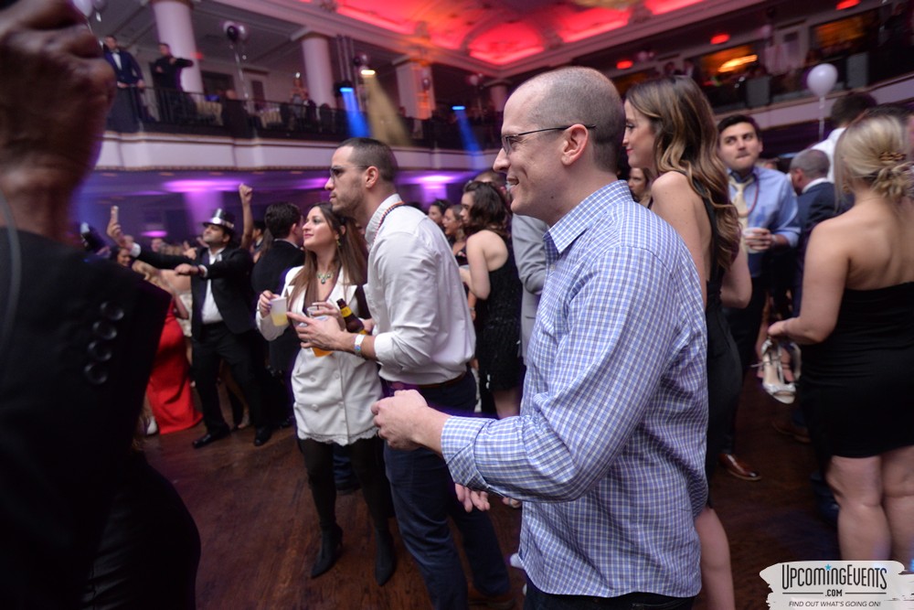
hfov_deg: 84.0
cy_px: 305
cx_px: 457
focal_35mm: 20
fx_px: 508
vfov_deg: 61.9
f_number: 4
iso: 2000
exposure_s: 1/60
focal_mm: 20
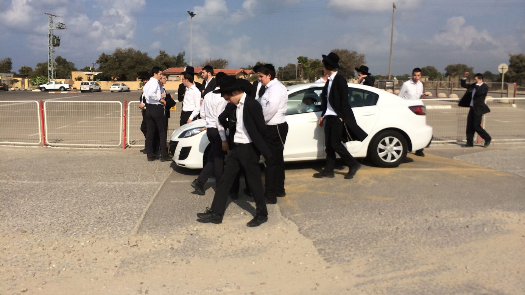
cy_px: 126
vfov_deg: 35.6
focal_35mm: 33
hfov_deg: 59.5
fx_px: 459
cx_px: 263
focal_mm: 4.12
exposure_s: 1/4566
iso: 40
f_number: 2.2
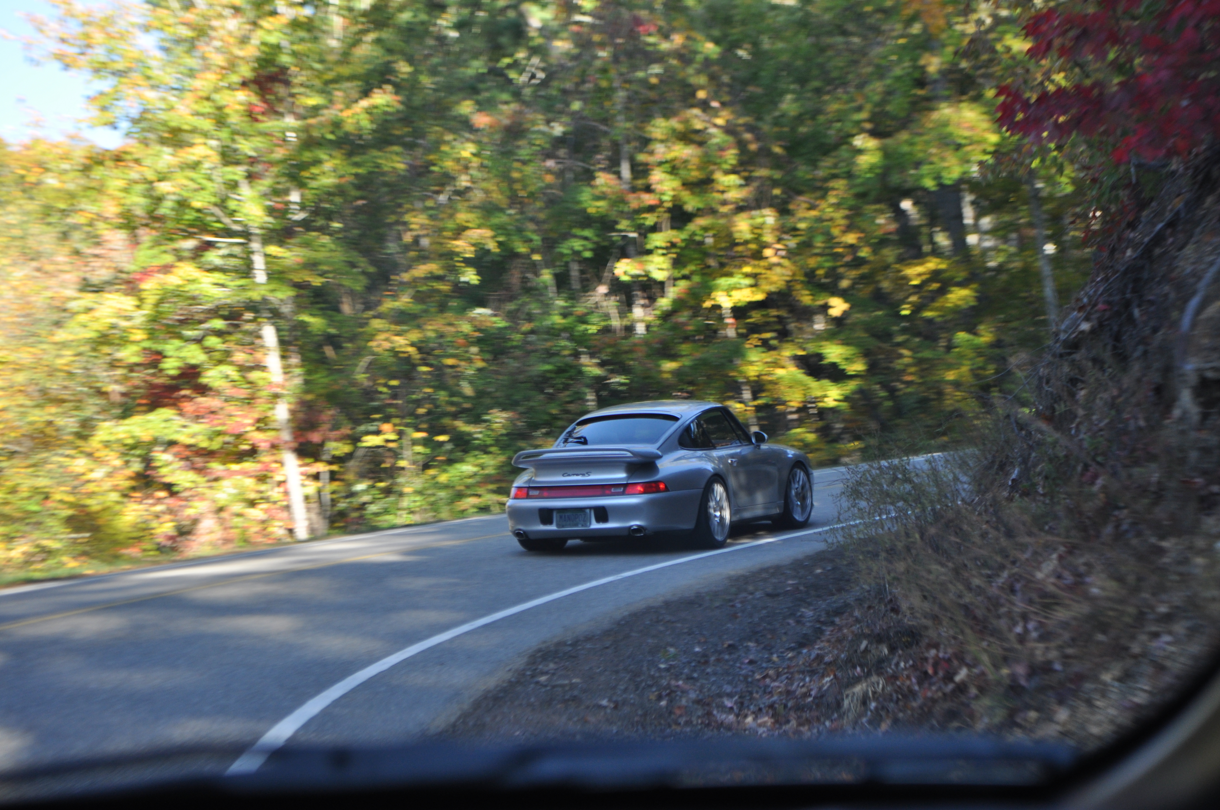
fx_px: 2539
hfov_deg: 27.0
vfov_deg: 18.1
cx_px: 610
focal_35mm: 75
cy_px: 405
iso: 280
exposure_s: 1/125
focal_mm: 50
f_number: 5.6
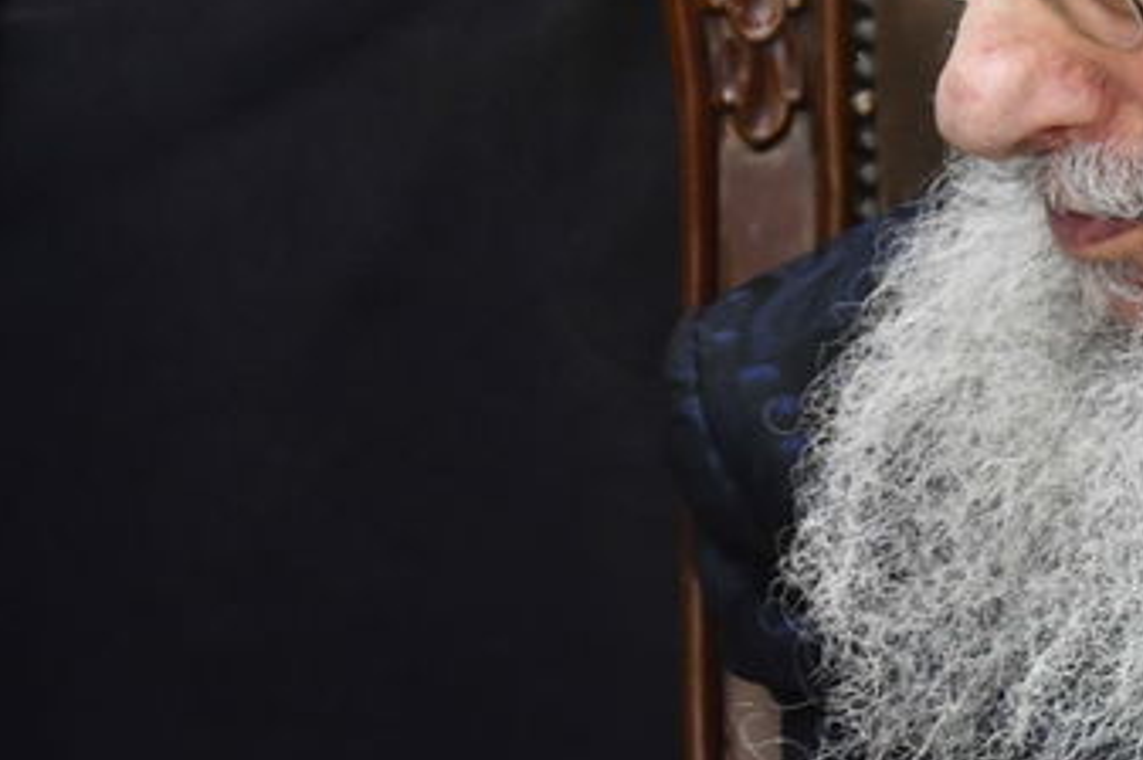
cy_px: -66
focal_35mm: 873
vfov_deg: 1.6
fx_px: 27690
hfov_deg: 2.4
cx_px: 821
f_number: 5.6
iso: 1000
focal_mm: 210
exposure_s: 1/160
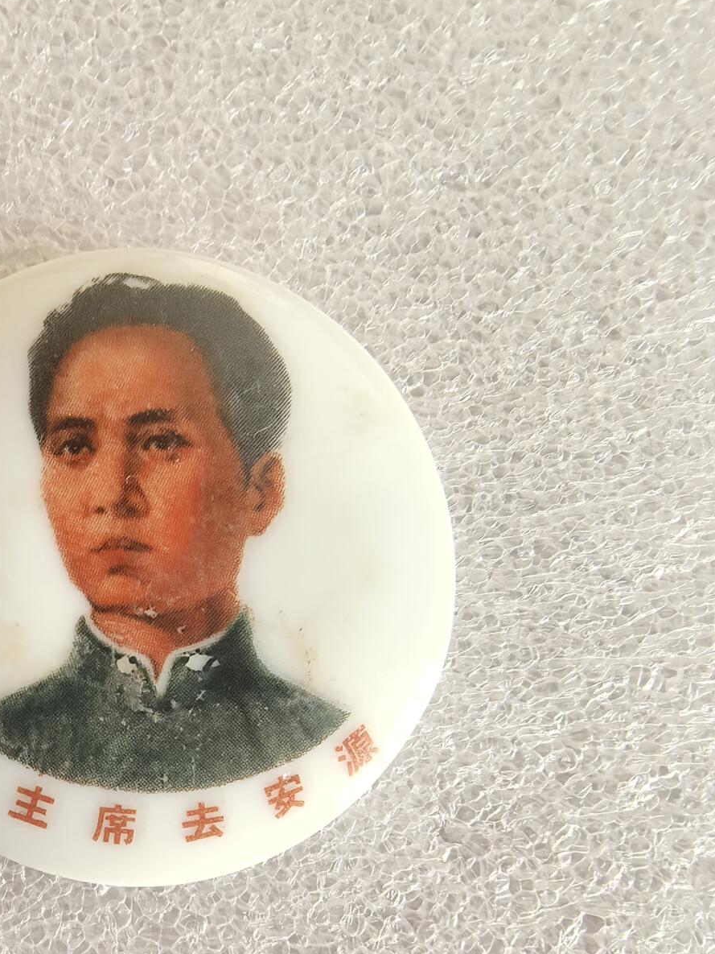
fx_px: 1129
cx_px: 191
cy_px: 507
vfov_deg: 45.7
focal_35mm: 41
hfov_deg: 34.5
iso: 160
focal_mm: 1.95
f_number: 2.2
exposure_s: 1/50
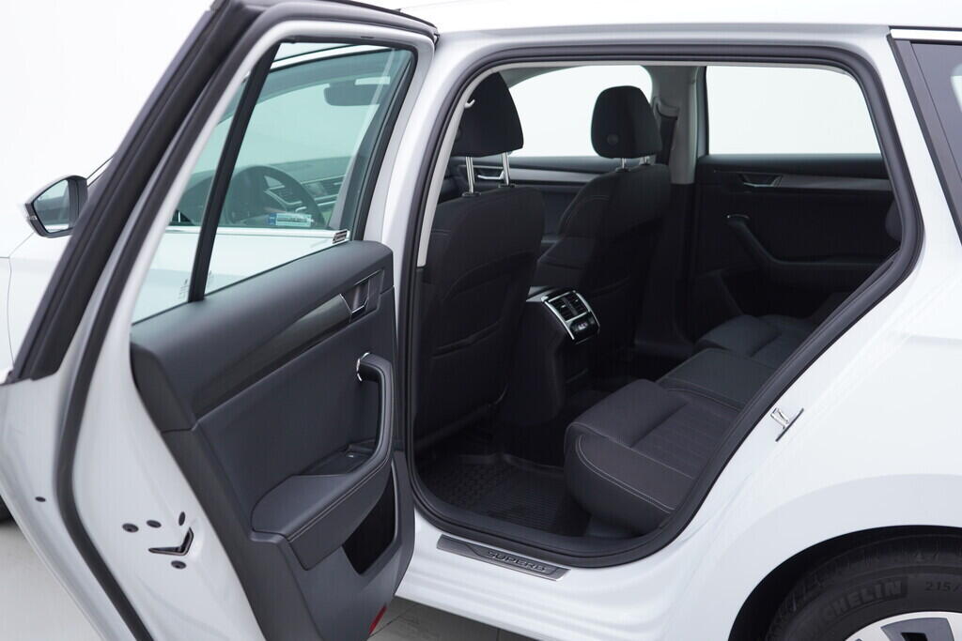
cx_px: 481
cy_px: 320
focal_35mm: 36
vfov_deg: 36.9
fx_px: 962
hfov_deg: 53.1
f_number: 3.2
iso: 125
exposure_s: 1/50
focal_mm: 24
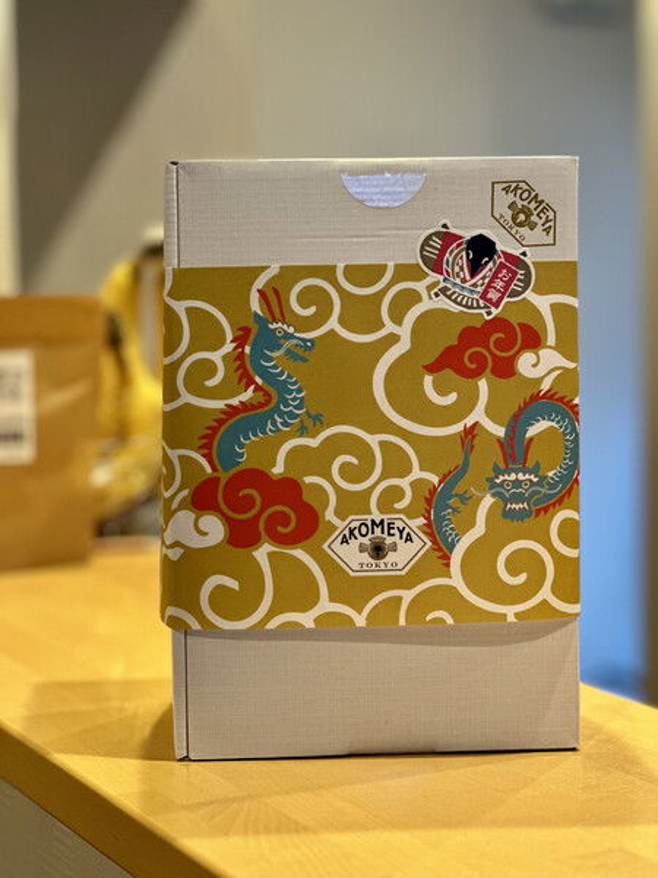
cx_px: 329
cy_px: 439
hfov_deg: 19.1
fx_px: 1952
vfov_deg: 25.3
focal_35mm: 77
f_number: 2.8
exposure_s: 1/33
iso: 200
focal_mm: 9
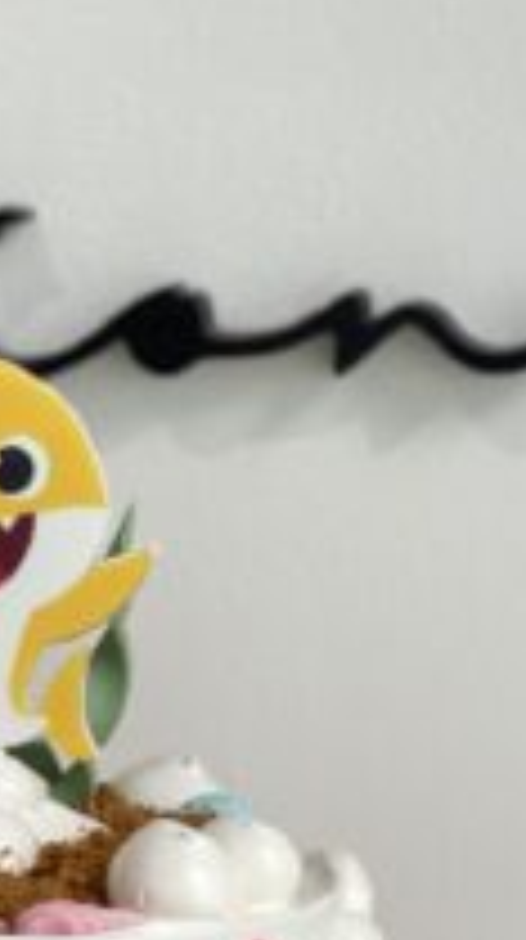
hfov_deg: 6.8
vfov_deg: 11.9
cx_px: -72
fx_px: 4430
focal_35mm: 178
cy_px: 1019
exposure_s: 1/100
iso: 64
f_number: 2.2
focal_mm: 7.5
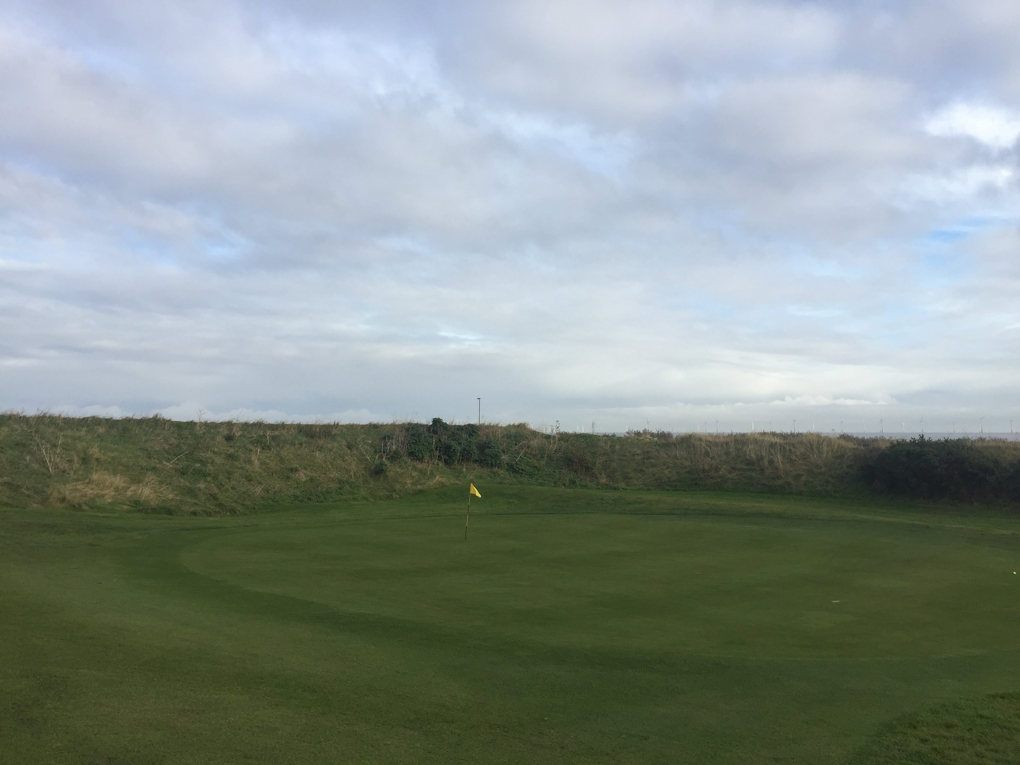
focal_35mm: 29
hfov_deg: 61.7
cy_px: 382
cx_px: 510
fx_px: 855
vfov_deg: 48.2
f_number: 2.2
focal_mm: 4.15
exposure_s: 1/1163
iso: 32
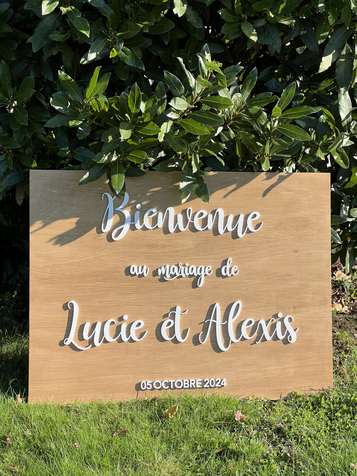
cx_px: 178
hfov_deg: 19.1
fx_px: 1059
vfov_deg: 25.3
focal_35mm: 77
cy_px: 238
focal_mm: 9
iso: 32
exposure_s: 1/273
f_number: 2.8
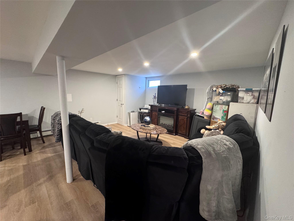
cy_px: 110
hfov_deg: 102.1
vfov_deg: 85.7
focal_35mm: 14
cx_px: 147
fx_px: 119
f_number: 2.2
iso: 500
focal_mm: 2.22
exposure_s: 1/60
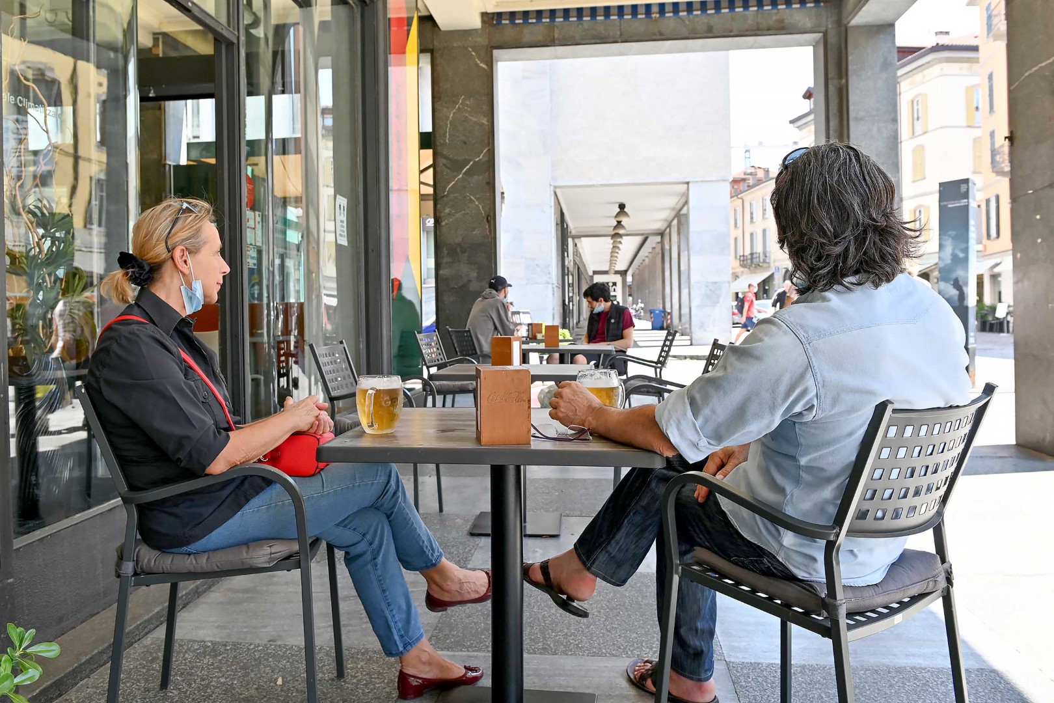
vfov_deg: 47.9
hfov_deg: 67.4
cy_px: 352
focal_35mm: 27
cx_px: 527
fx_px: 790
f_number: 7.1
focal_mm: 27
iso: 200
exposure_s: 1/125
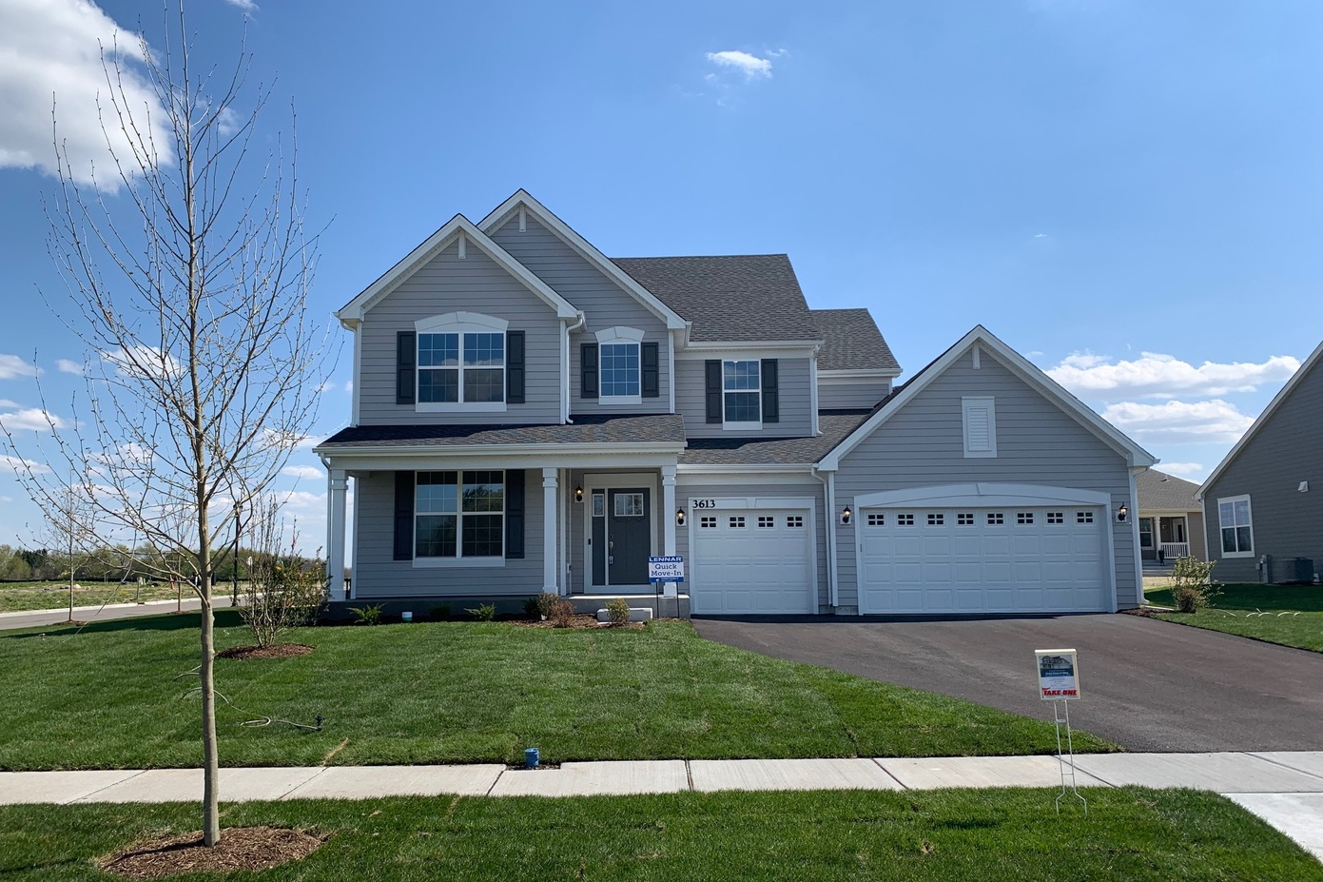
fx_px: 1029
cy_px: 472
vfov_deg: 46.4
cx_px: 642
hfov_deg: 65.5
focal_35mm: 28
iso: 25
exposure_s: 1/2481
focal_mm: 4.25
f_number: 1.8
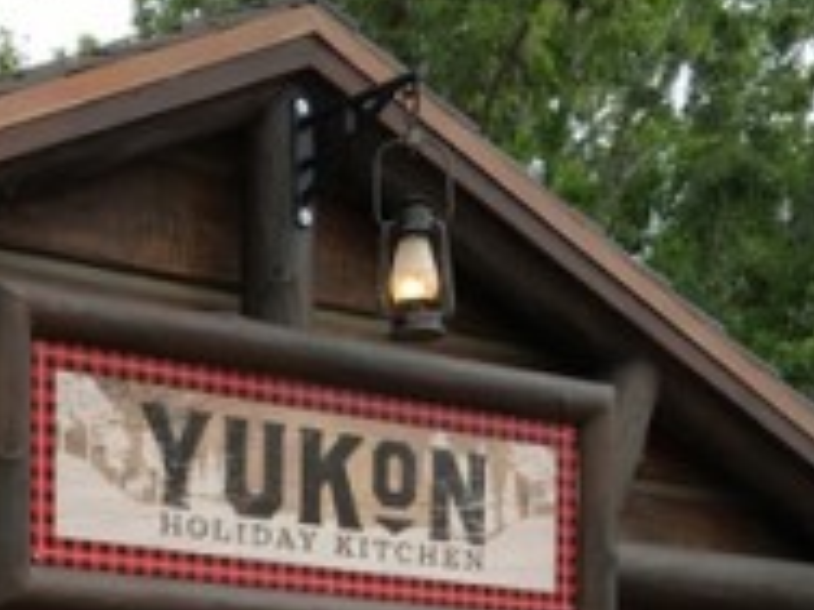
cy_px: 932
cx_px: 91
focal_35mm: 108
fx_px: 2540
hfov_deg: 17.9
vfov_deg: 12.9
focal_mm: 4.15
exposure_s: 1/286
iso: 25
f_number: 2.2
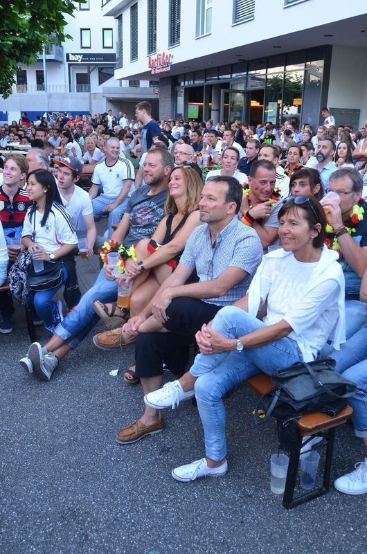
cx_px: 184
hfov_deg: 43.4
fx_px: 461
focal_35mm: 30
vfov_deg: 62.0
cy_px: 277
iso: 400
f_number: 4
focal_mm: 20
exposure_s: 1/60
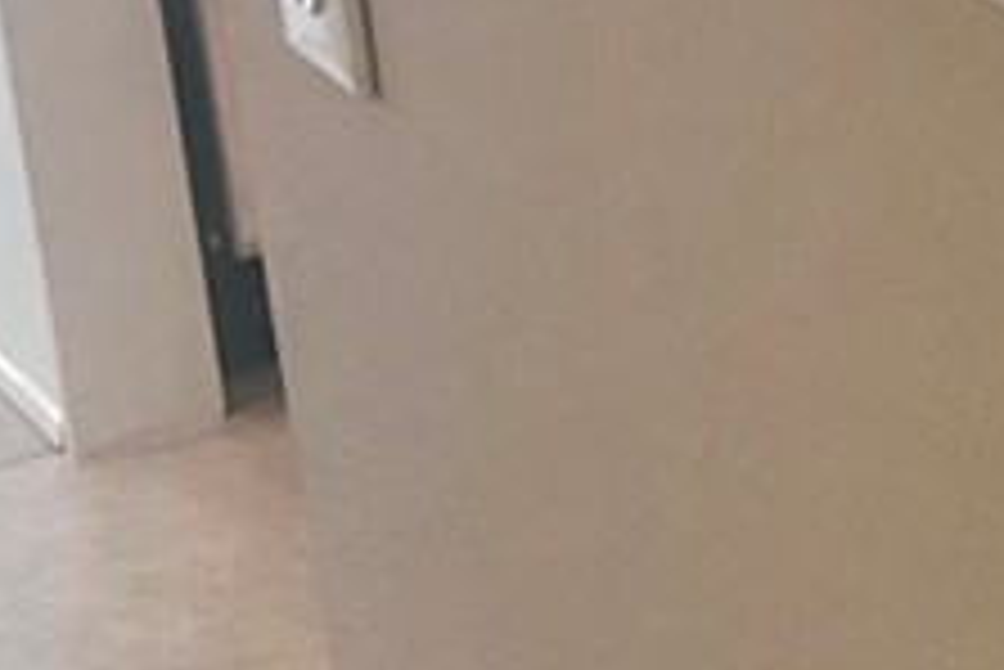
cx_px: 3440
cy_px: -800
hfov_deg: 8.2
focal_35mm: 194
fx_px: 5414
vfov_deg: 6.8
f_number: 1.5
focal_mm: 5.7
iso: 64
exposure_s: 1/120
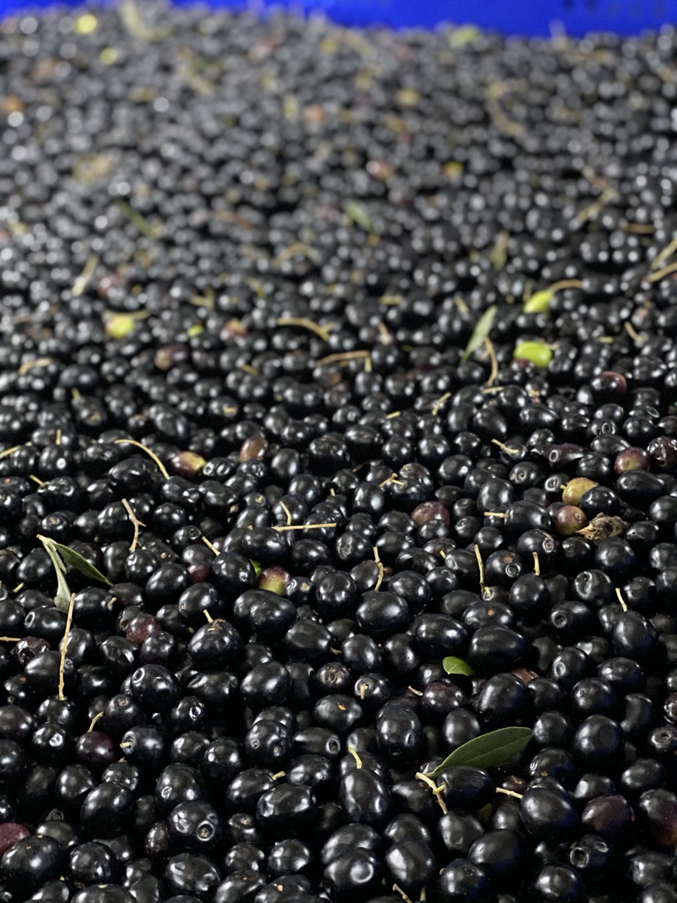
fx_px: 1356
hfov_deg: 28.0
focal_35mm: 52
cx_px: 338
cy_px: 452
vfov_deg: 36.8
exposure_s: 1/14
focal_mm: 6
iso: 1250
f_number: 2
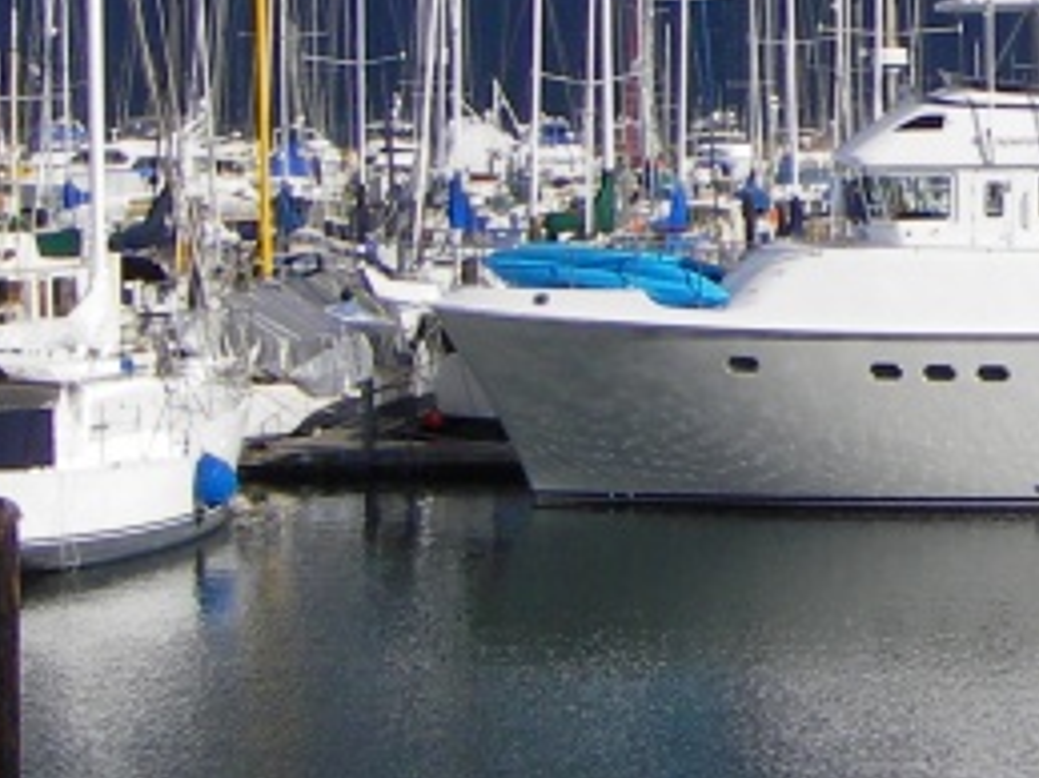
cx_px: 1244
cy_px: 8
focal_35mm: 136
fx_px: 4080
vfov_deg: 10.8
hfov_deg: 14.1
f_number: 6.8
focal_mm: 7.3
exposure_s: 1/320
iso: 50
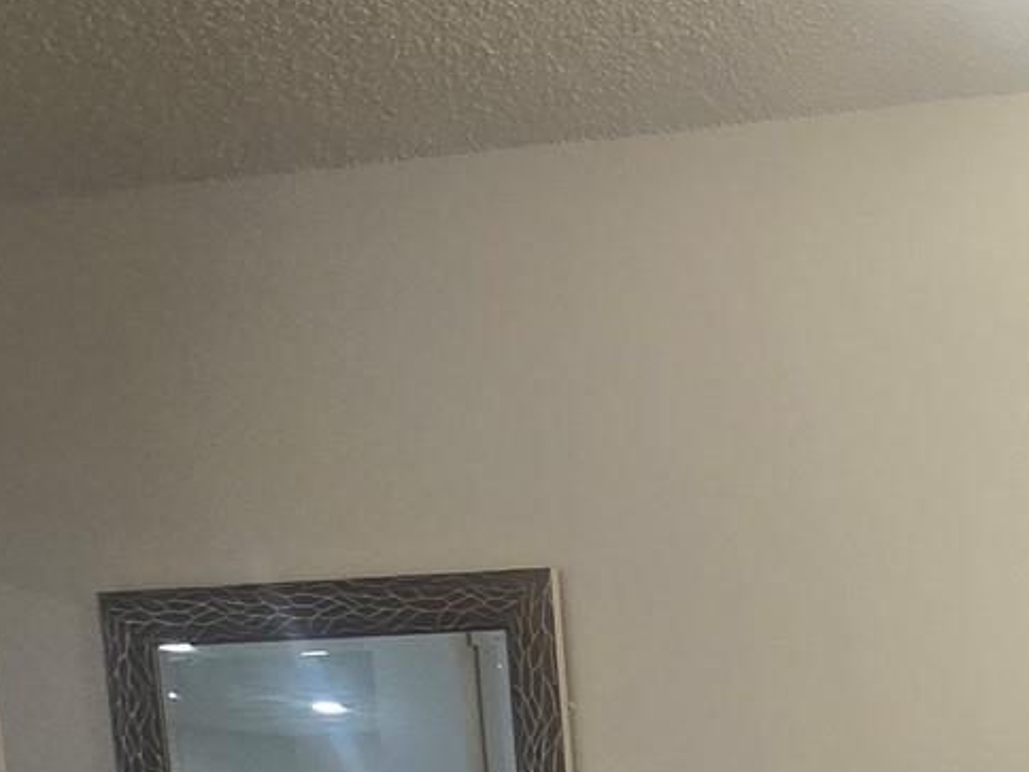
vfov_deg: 27.0
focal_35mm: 43
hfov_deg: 31.8
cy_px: 1059
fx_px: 1278
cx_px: 1384
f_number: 2.2
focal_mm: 2.2
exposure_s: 1/60
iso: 125
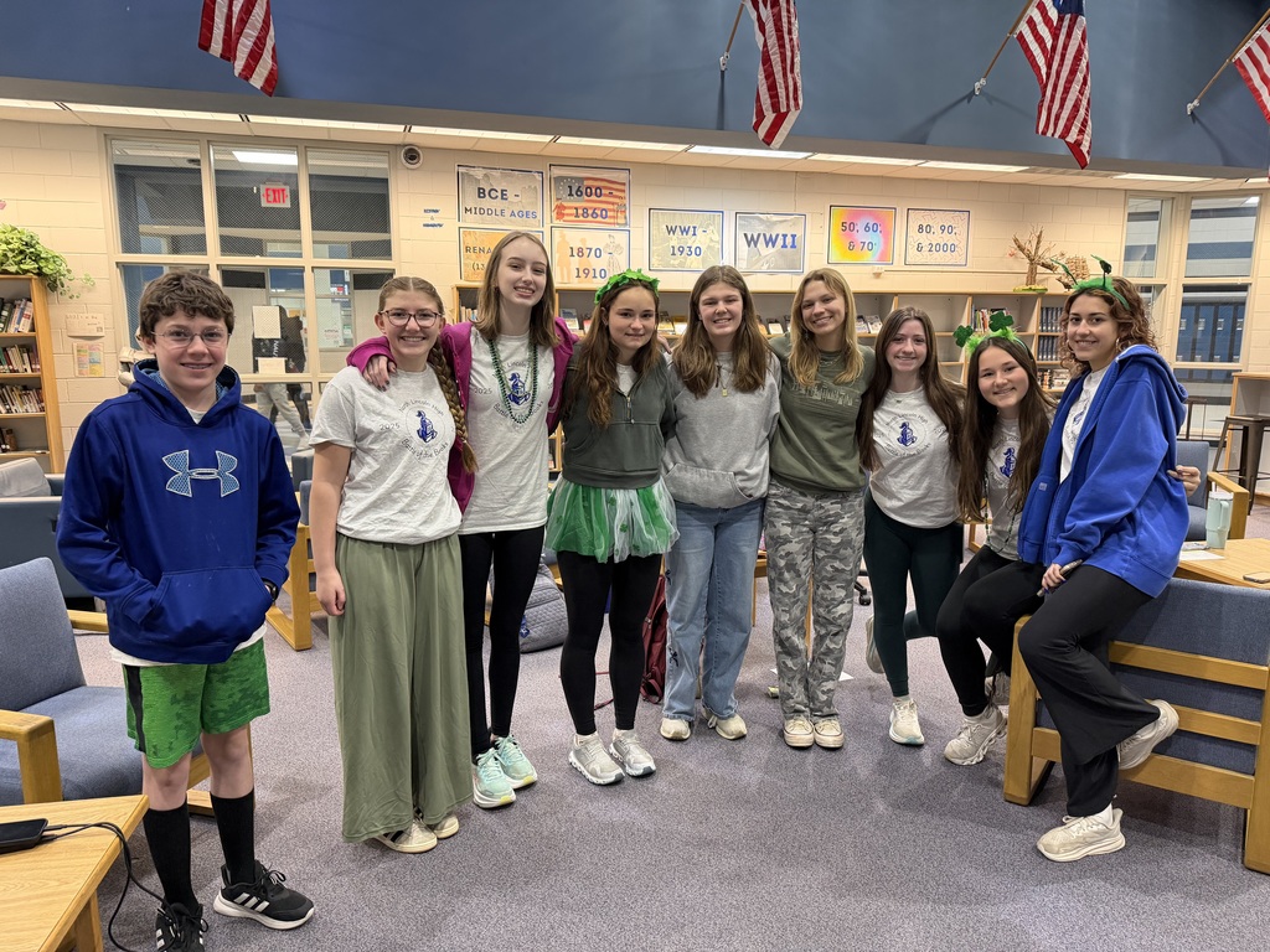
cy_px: 476
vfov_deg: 56.8
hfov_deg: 71.6
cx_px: 635
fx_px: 881
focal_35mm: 24
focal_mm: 6.76
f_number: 1.78
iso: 320
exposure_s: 1/60
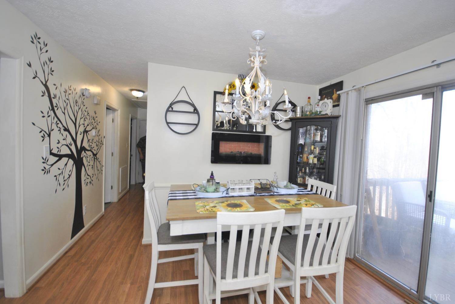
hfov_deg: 100.3
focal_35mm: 15
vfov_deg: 77.5
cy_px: 152
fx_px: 190
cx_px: 228
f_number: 4
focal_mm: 10
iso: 200
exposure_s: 1/40
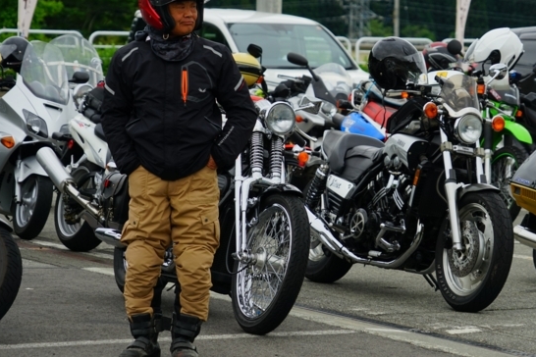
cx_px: 335
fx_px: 2576
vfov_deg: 7.9
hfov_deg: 11.9
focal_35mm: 173
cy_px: 142
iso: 125
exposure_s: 1/125
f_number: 6.3
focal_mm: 118
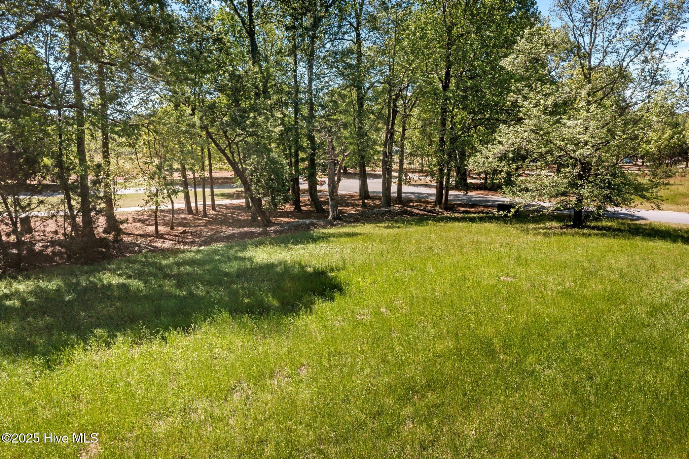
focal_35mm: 28
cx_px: 344
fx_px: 536
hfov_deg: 65.5
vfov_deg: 46.4
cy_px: 230
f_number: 6.3
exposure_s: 1/200
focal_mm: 10.26
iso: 100
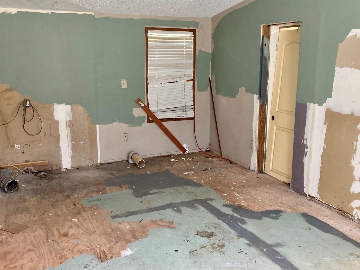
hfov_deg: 54.0
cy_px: 127
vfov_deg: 41.8
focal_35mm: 34
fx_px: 354
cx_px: 179
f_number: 1.8
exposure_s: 1/60
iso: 125
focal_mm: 3.99
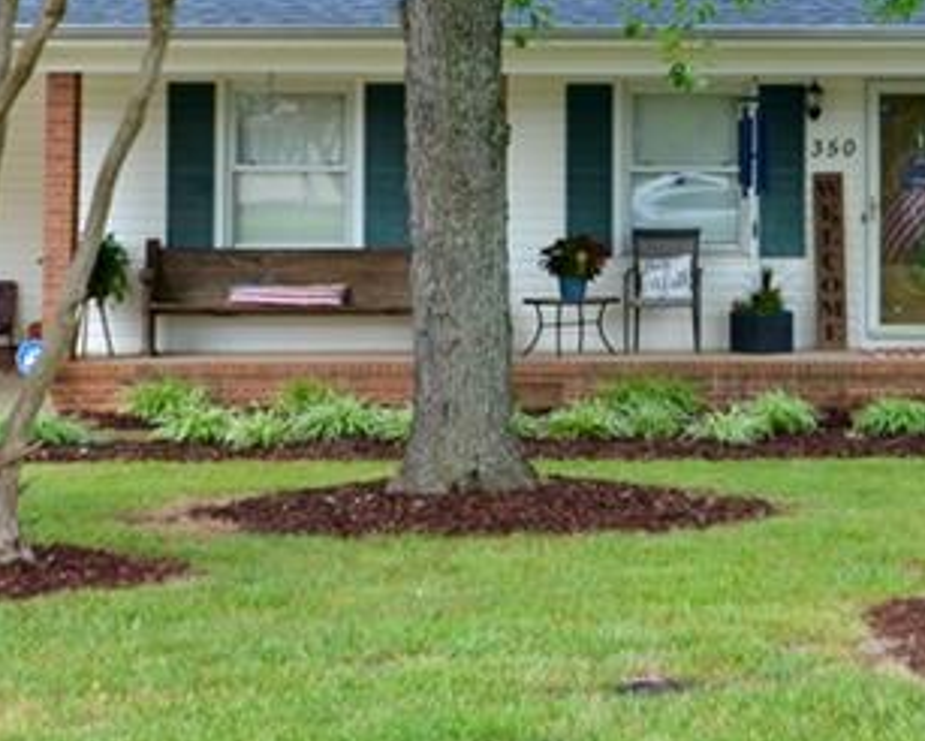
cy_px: 42
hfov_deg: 19.2
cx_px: 789
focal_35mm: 99
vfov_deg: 15.4
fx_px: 2700
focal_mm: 21
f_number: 5.6
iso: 110
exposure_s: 1/125
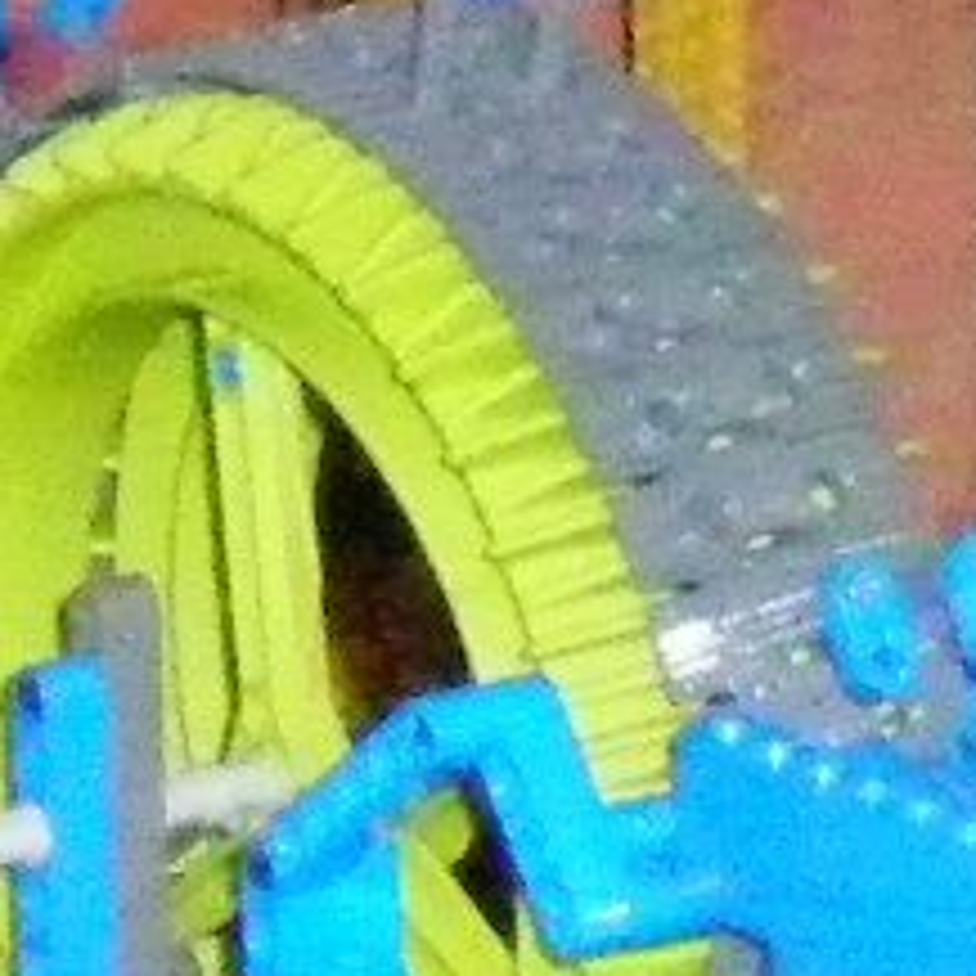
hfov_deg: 5.5
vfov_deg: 5.5
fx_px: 10112
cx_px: 355
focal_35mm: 317
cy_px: 238
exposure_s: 1/125
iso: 800
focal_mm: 6.3
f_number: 3.1
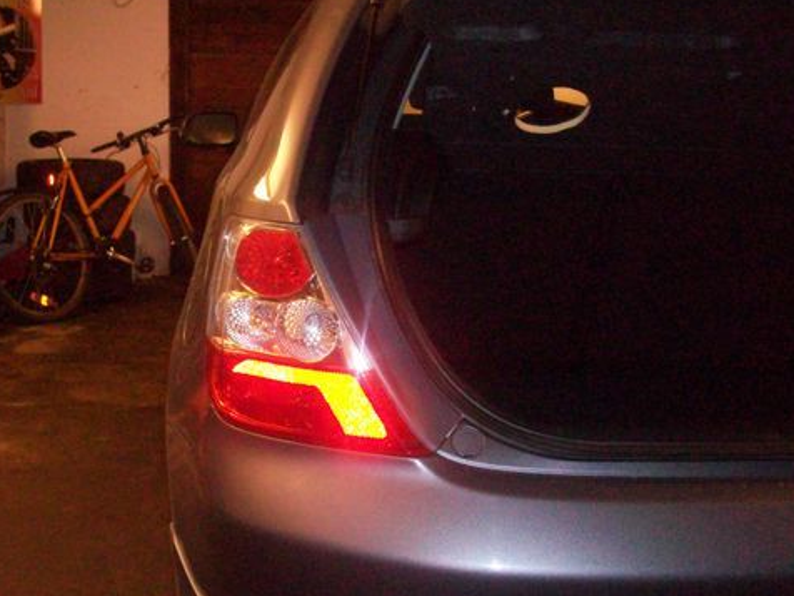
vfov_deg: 33.6
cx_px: 330
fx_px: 986
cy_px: 329
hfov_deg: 43.7
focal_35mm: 43
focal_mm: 5.7
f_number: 2.8
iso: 400
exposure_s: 1/125
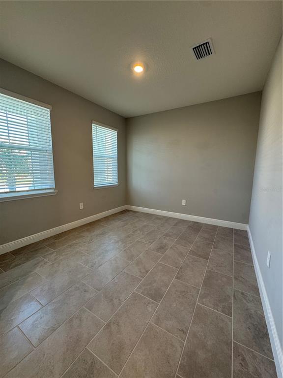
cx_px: 142
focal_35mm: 14
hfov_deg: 85.7
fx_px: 153
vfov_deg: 102.1
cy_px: 189
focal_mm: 2.22
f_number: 2.2
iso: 160
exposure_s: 1/60
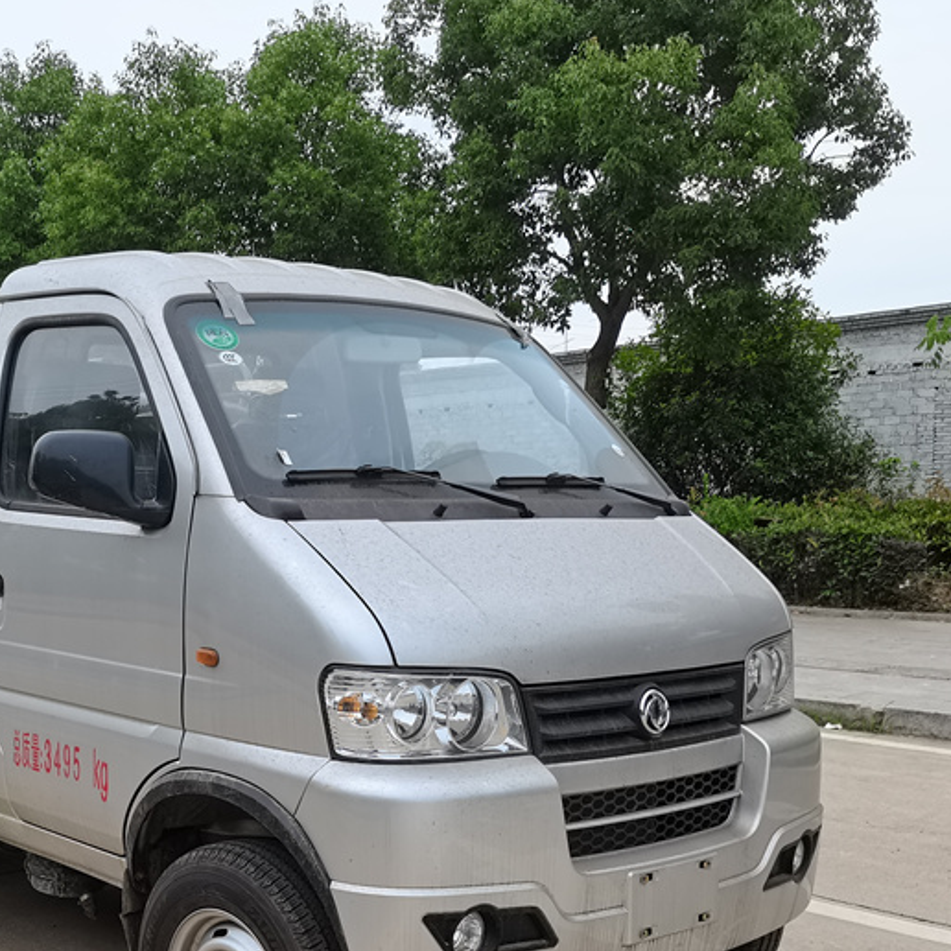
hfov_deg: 33.8
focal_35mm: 49
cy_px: 664
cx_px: 205
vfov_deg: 34.2
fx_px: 1523
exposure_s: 1/231
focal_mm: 5.58
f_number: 1.8
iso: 50
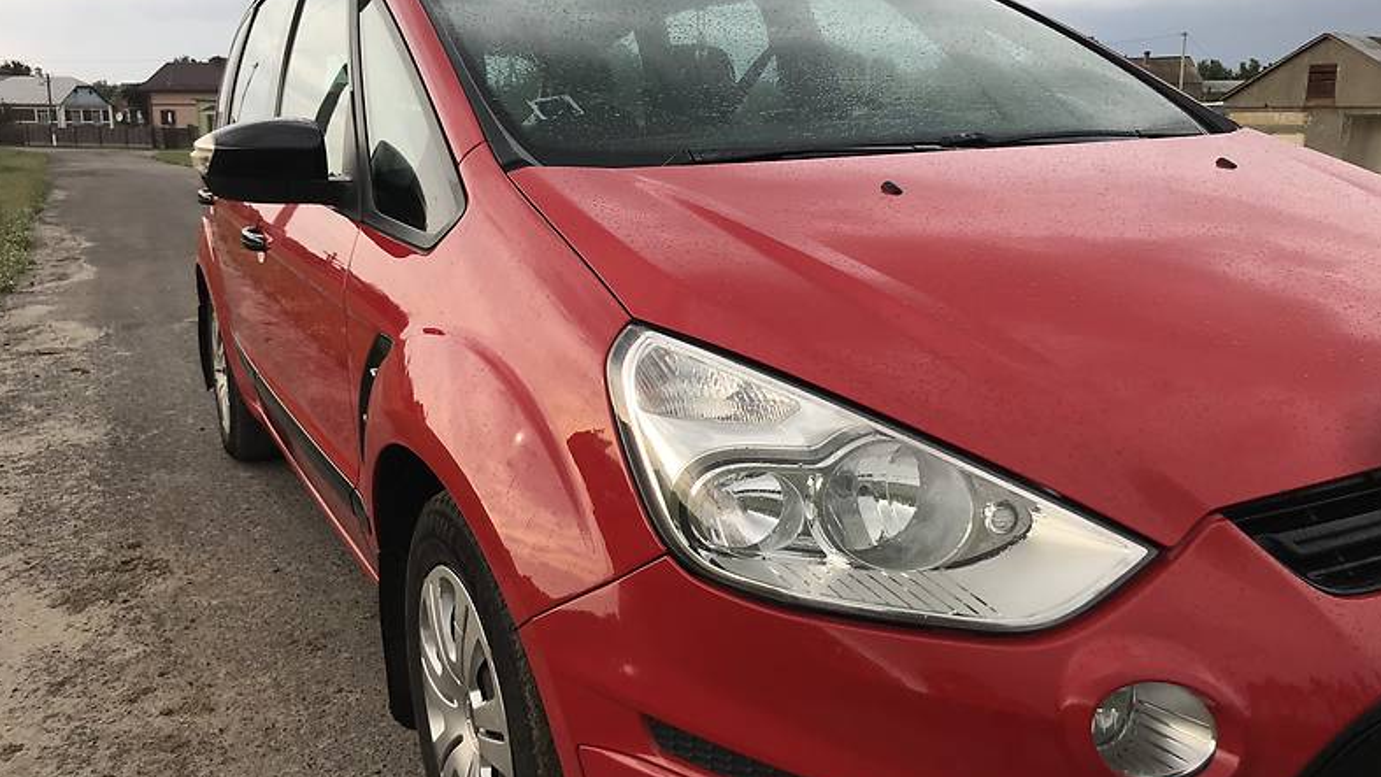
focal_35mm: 31
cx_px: 690
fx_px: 1135
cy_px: 370
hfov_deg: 62.6
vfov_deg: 37.8
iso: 20
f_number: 1.8
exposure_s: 1/396
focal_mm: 4
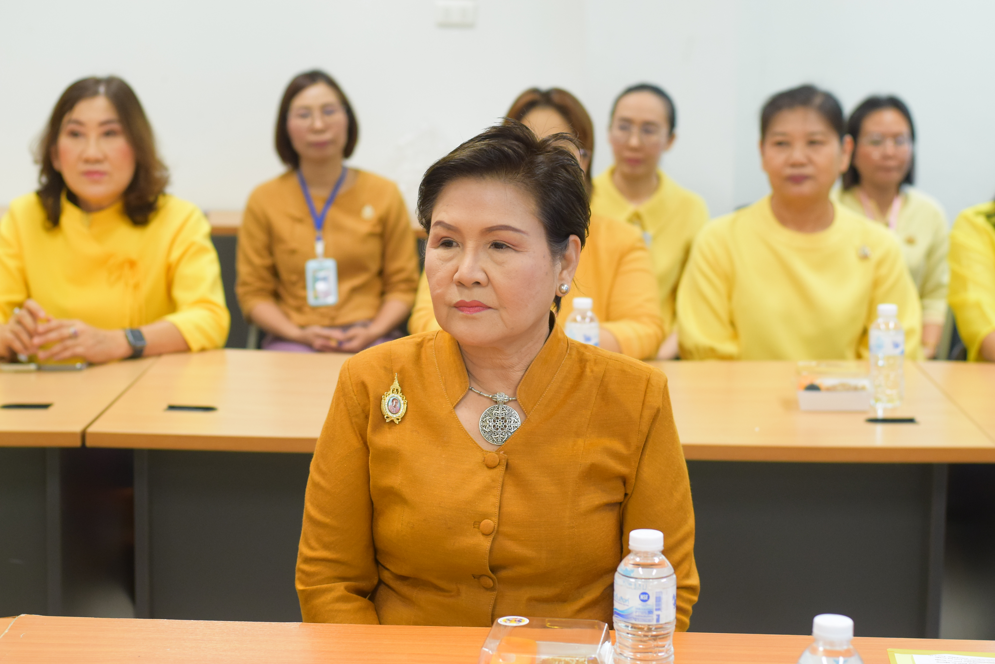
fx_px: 2073
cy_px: 332
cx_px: 498
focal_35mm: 75
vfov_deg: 18.2
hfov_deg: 27.0
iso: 1000
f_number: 4
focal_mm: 50
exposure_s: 1/100
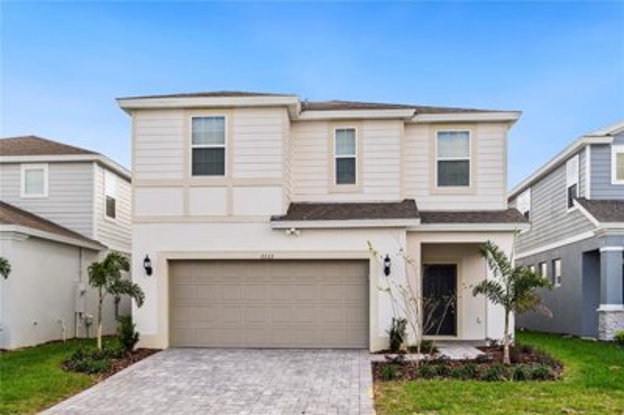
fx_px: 589
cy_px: 208
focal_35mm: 34
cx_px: 312
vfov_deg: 38.8
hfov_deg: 55.8
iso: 80
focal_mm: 34
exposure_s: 1/320
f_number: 5
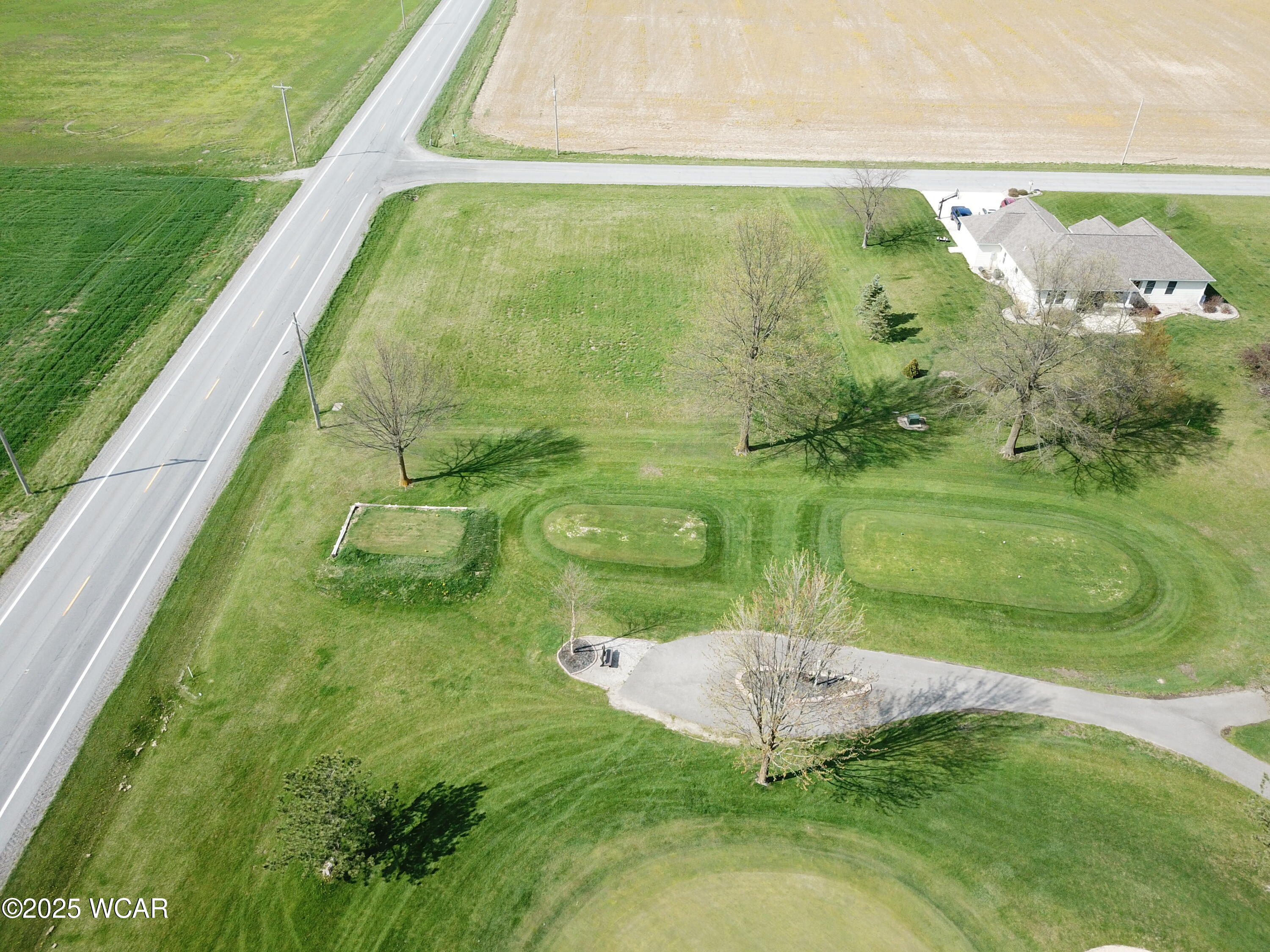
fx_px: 954
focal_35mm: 26
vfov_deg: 53.1
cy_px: 476
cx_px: 635
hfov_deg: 67.3
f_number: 2.2
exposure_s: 1/765
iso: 100
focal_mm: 4.7
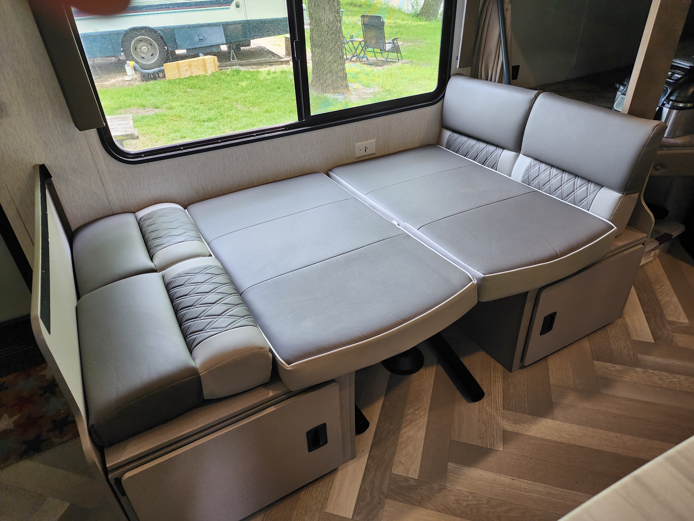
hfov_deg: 73.9
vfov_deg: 58.9
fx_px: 461
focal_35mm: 23
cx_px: 347
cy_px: 260
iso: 64
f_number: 1.8
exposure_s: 1/52
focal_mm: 6.4
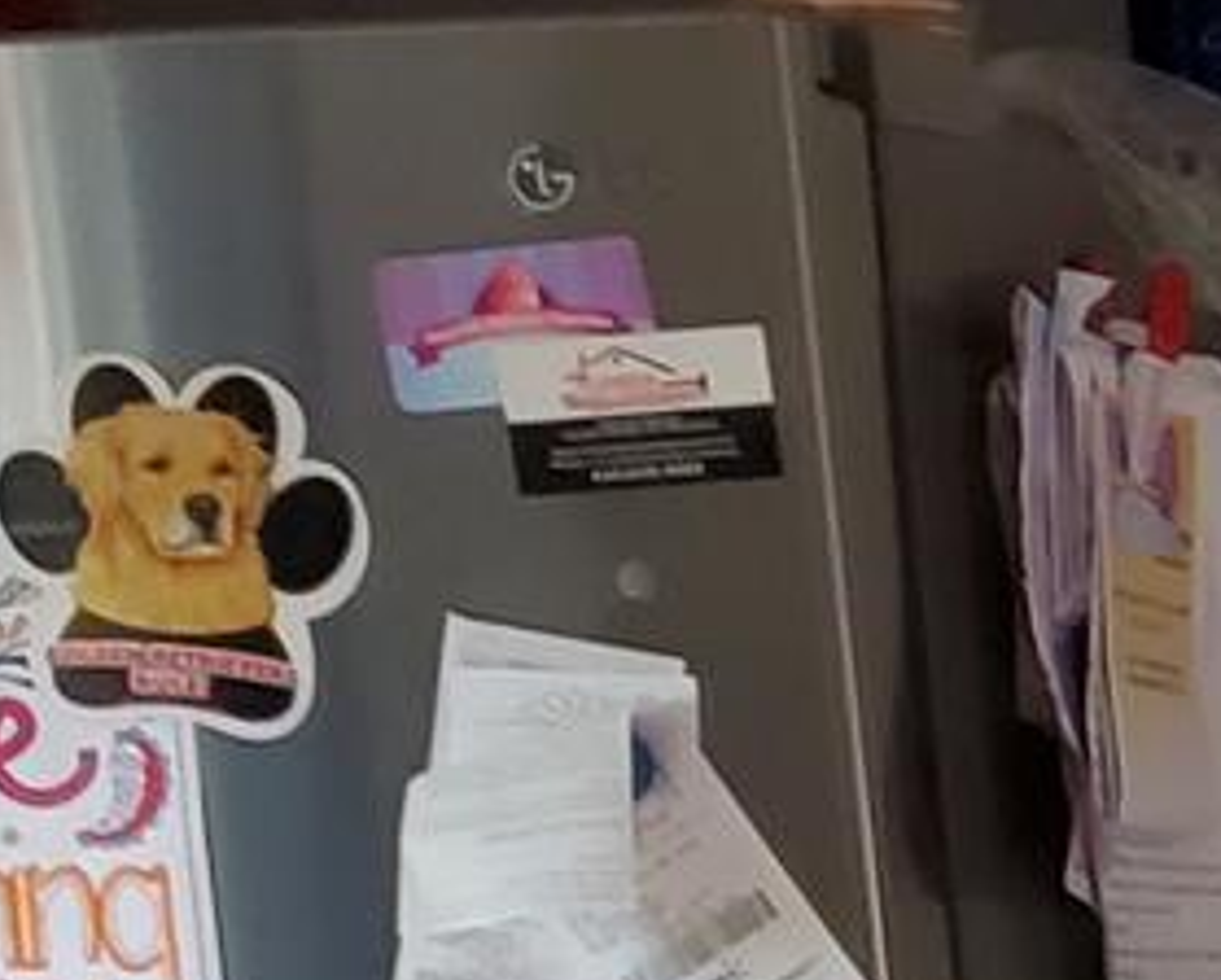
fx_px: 6731
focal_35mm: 186
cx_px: 3554
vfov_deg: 8.0
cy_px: 1956
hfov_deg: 8.7
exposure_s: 1/39
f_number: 1.5
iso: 200
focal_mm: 4.3
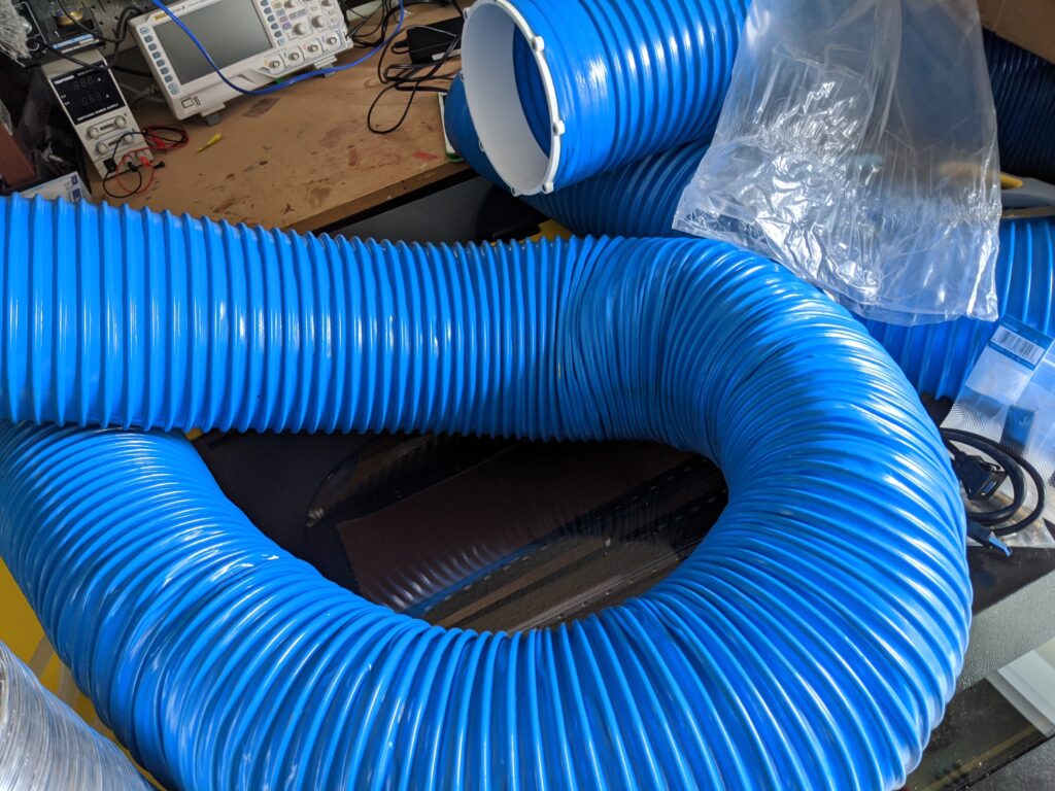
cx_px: 528
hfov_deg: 65.3
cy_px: 396
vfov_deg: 51.4
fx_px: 823
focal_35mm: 27
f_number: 1.8
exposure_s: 1/24
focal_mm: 4.44
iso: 90
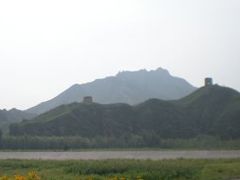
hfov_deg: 29.3
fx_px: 451
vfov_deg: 22.5
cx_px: 58
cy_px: 113
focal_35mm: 65
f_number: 4.6
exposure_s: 1/1000
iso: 89
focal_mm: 6.3
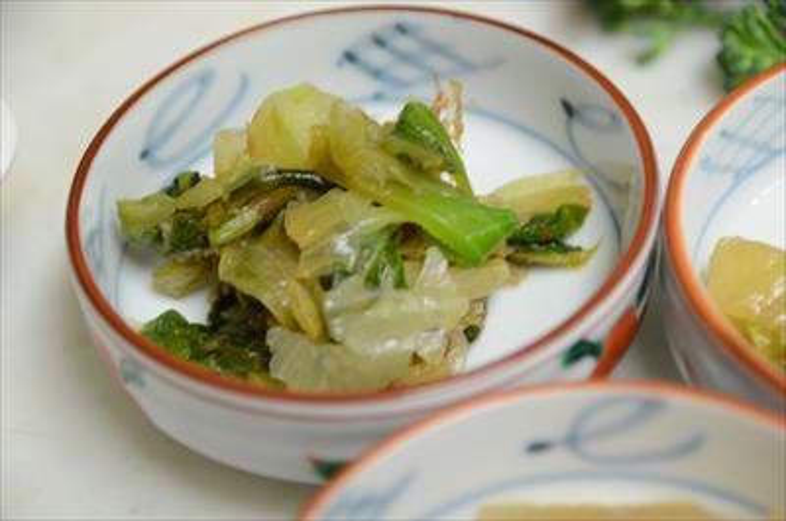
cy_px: 260
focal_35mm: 105
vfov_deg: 13.0
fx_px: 2288
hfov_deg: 19.5
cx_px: 393
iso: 400
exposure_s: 1/25
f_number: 4
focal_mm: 70
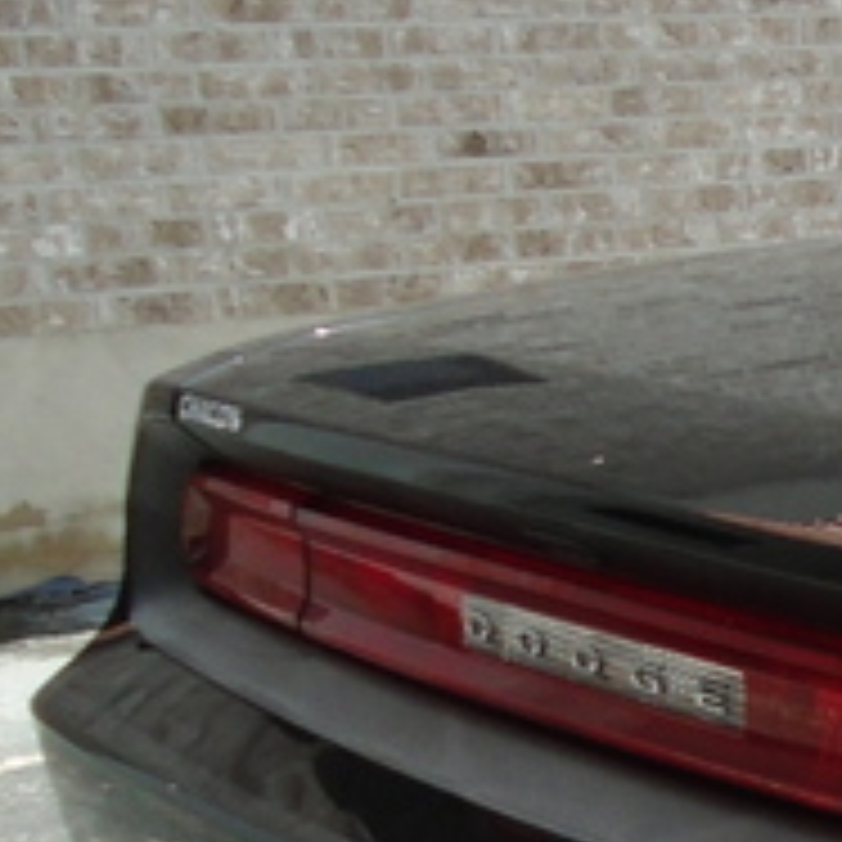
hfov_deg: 12.7
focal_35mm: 118
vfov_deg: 14.5
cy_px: 847
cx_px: 1756
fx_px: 3247
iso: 100
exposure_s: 1/400
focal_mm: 4.6
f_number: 3.2
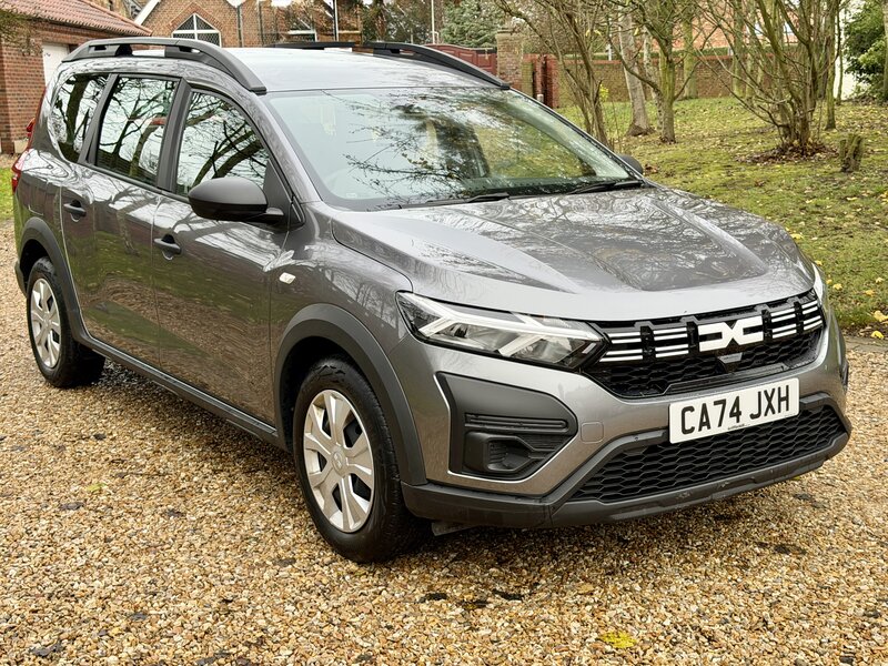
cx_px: 444
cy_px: 333
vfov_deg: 30.3
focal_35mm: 48
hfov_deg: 39.7
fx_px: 1231
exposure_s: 1/315
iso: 64
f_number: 1.78
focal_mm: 6.76
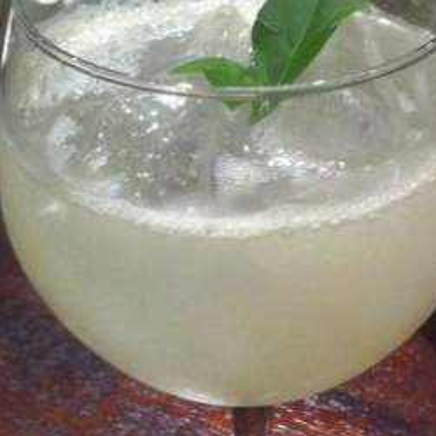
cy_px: 234
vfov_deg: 21.1
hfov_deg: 21.0
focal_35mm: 82
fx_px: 1168
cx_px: 297
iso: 400
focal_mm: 3.85
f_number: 2.8
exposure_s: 1/15
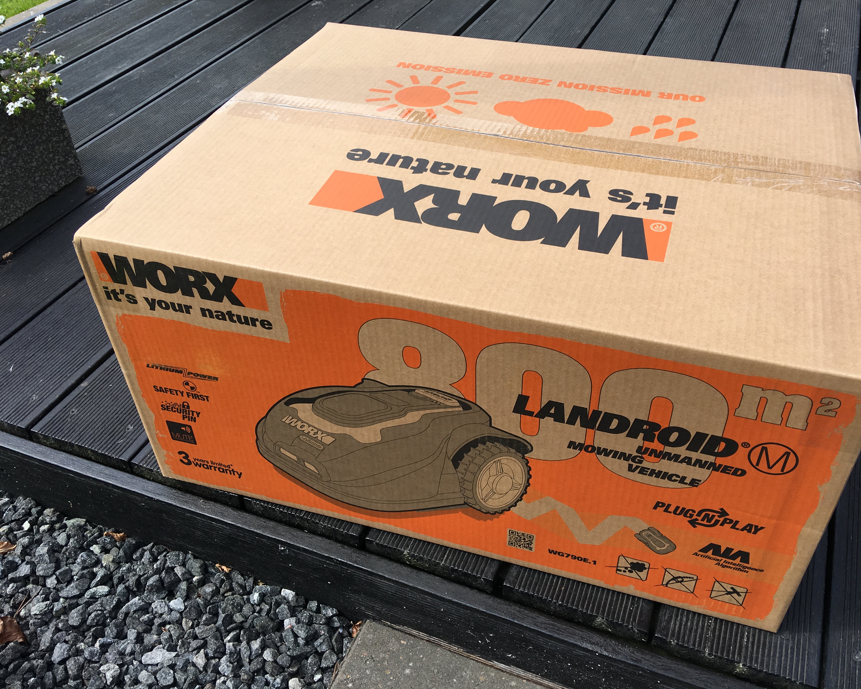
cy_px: 349
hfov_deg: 57.1
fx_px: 790
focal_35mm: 31
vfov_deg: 47.1
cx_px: 461
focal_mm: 4.15
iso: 25
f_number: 2.2
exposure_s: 1/663
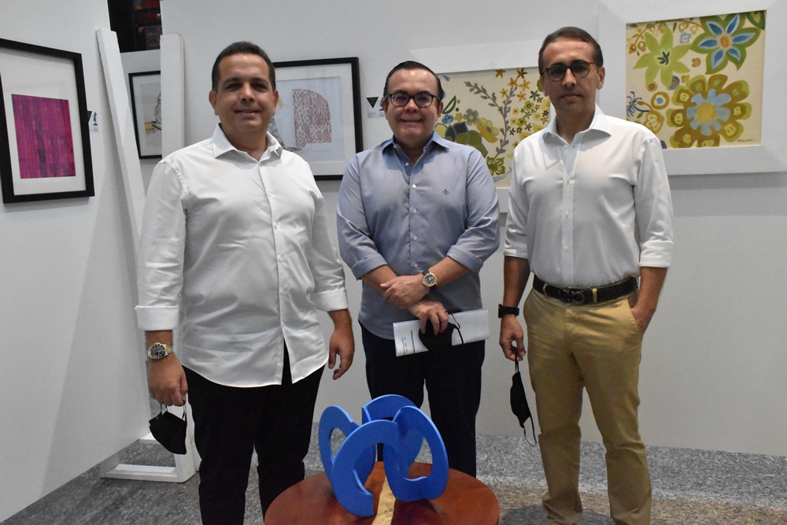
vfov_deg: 36.9
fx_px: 787
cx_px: 394
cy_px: 262
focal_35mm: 36
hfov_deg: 53.1
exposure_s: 1/125
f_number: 8
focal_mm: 24
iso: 11400
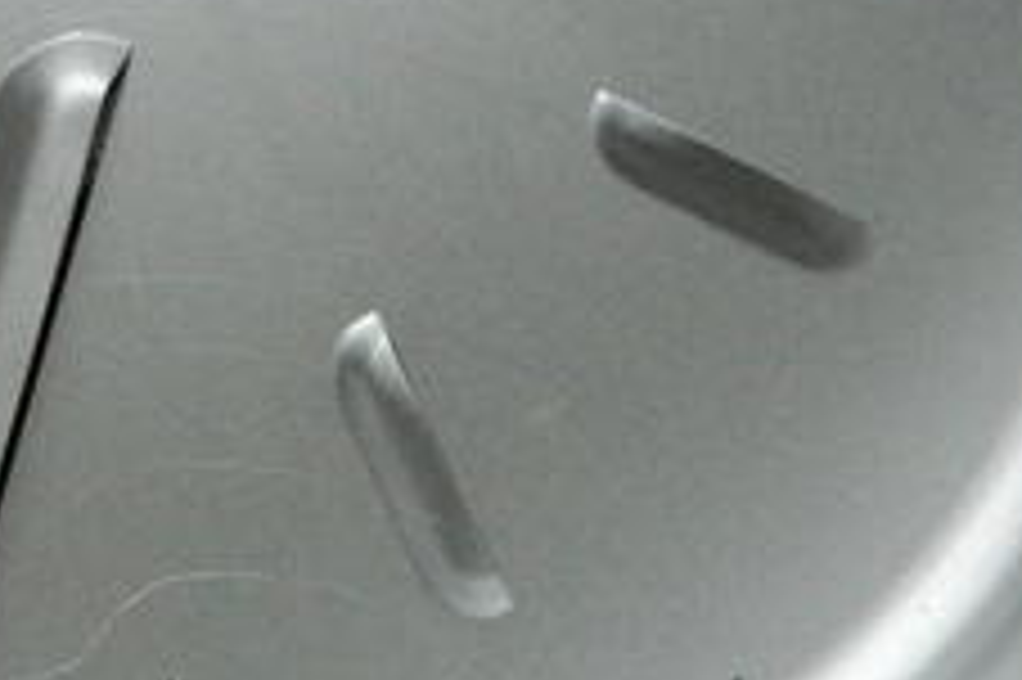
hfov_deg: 19.3
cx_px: 18
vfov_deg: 13.0
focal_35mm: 103
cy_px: -97
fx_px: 2922
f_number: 3.1
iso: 400
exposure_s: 1/125
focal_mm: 4.5
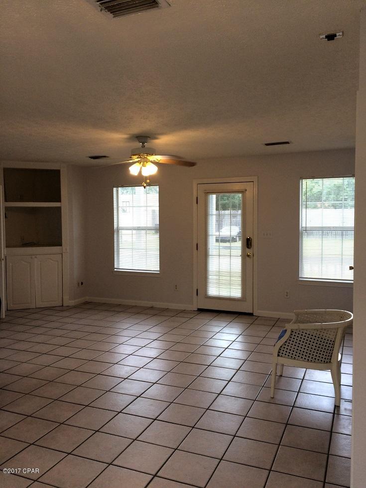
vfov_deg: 61.7
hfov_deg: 48.2
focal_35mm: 29
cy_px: 244
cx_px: 183
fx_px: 409
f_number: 2.2
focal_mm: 4.15
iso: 50
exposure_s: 1/60
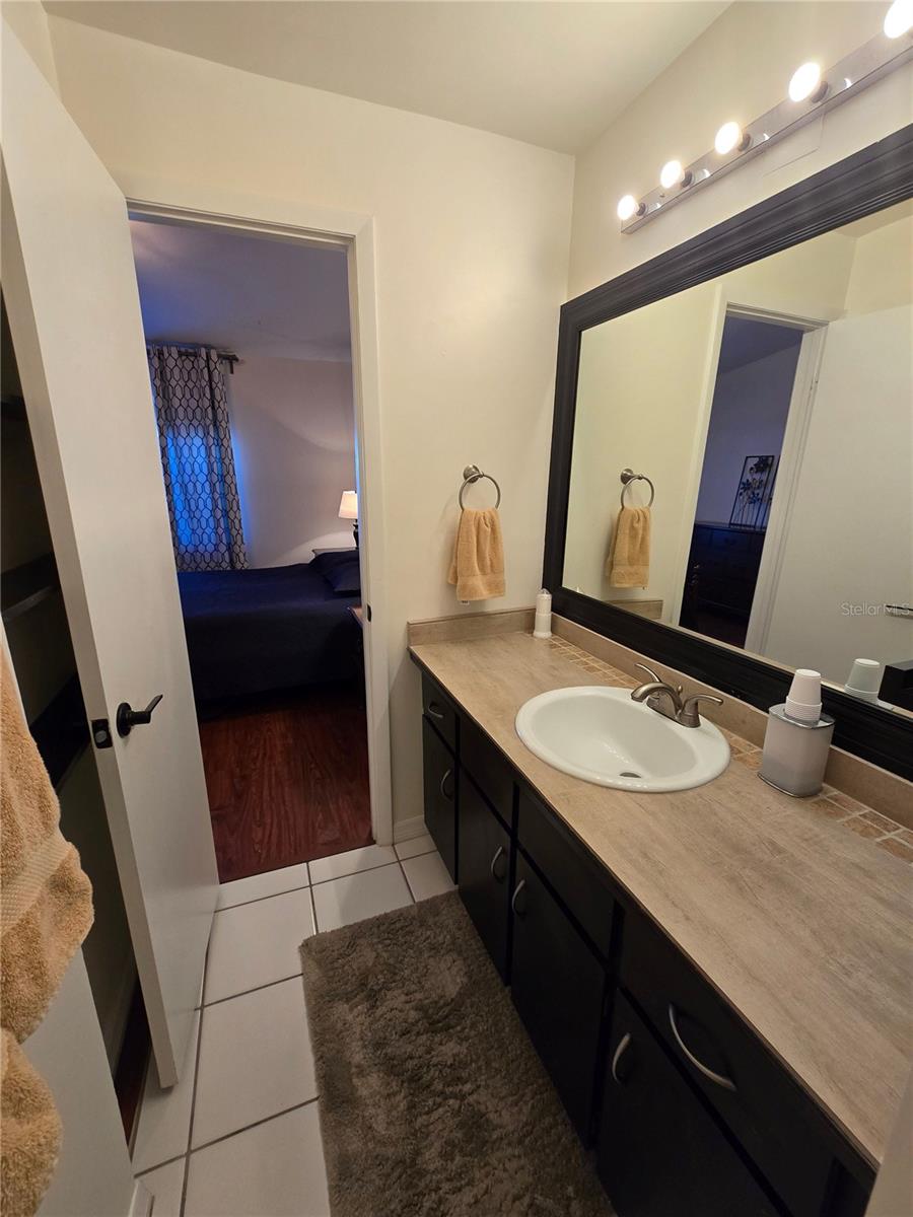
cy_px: 608
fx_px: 457
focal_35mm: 13
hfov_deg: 89.9
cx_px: 456
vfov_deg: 106.2
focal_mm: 2.2
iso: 160
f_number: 2.2
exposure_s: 1/60
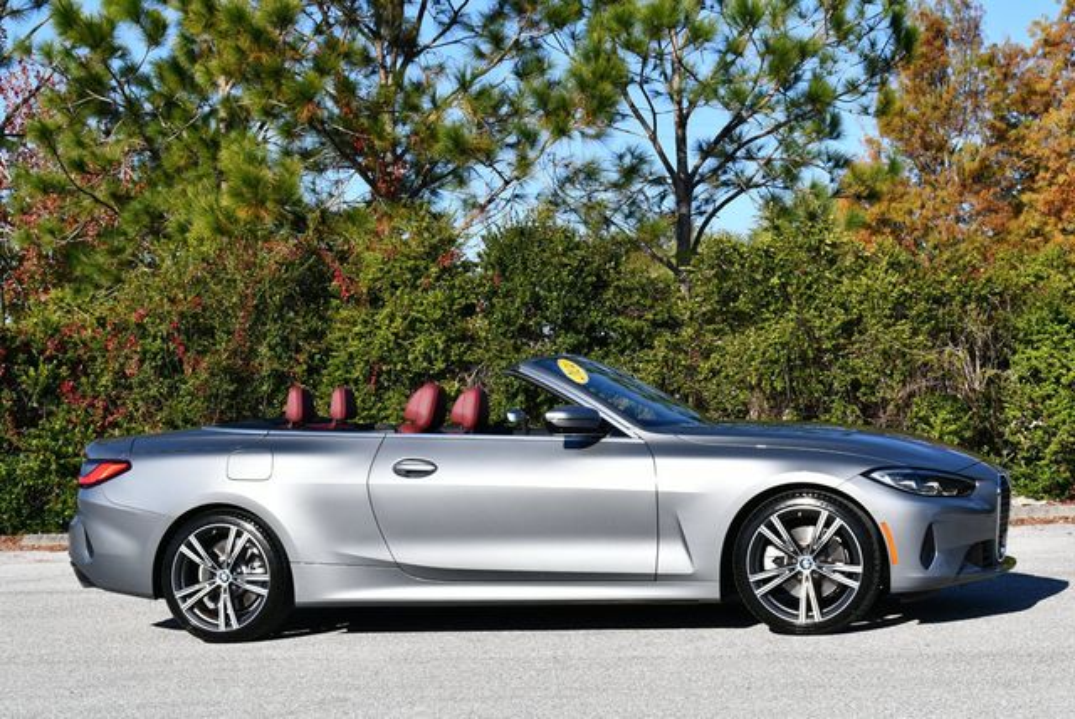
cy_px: 360
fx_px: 2092
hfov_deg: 28.8
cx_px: 538
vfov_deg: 19.5
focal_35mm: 70
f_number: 8
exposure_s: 1/320
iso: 100
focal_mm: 35
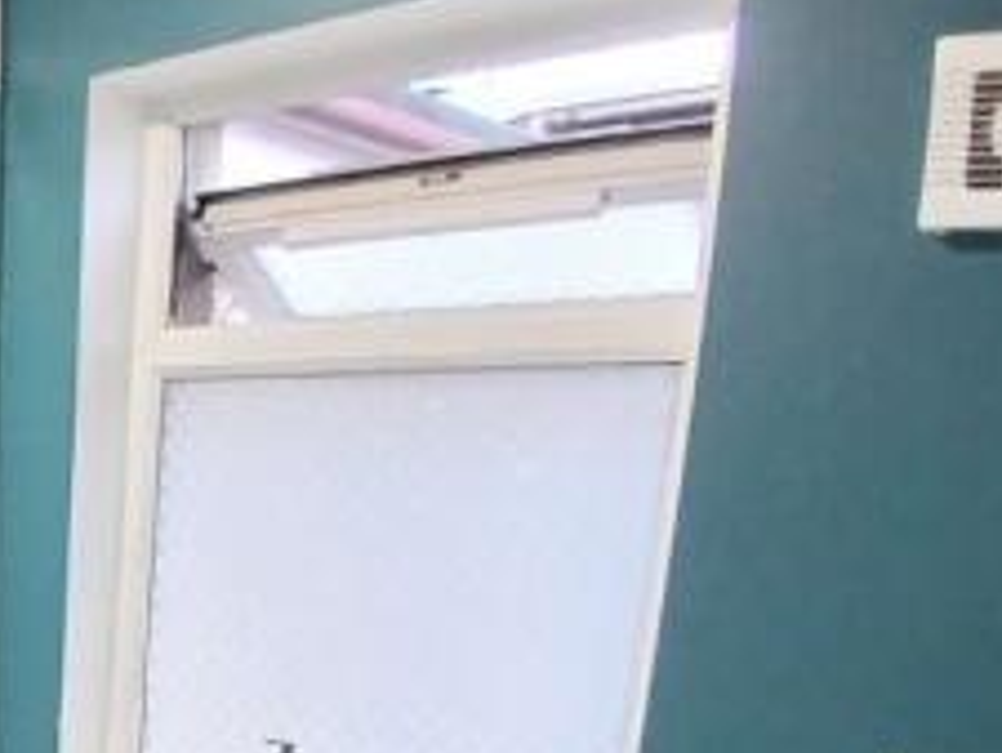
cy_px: 746
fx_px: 1274
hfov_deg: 35.5
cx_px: -145
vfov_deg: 30.6
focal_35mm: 44
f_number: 2.2
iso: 320
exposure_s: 1/33.3
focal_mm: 1.4
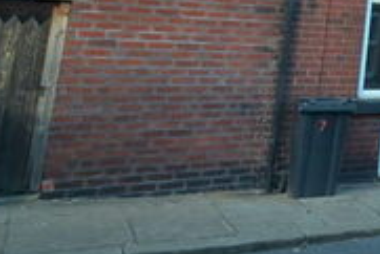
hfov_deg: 22.2
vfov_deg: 21.2
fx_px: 613
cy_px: -77
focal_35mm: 58
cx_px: 672
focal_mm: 10
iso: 400
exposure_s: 1/160
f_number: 6.3
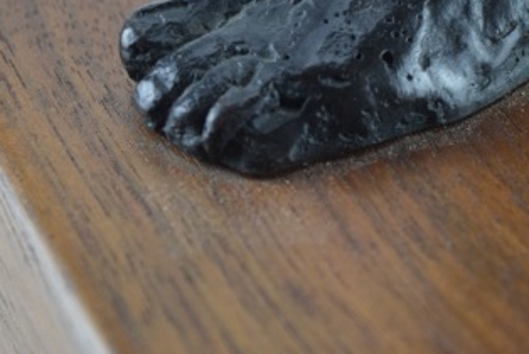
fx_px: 2471
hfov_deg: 12.2
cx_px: 393
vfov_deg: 8.1
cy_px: -1
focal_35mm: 168
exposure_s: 1/125
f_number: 5.6
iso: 800
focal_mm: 55
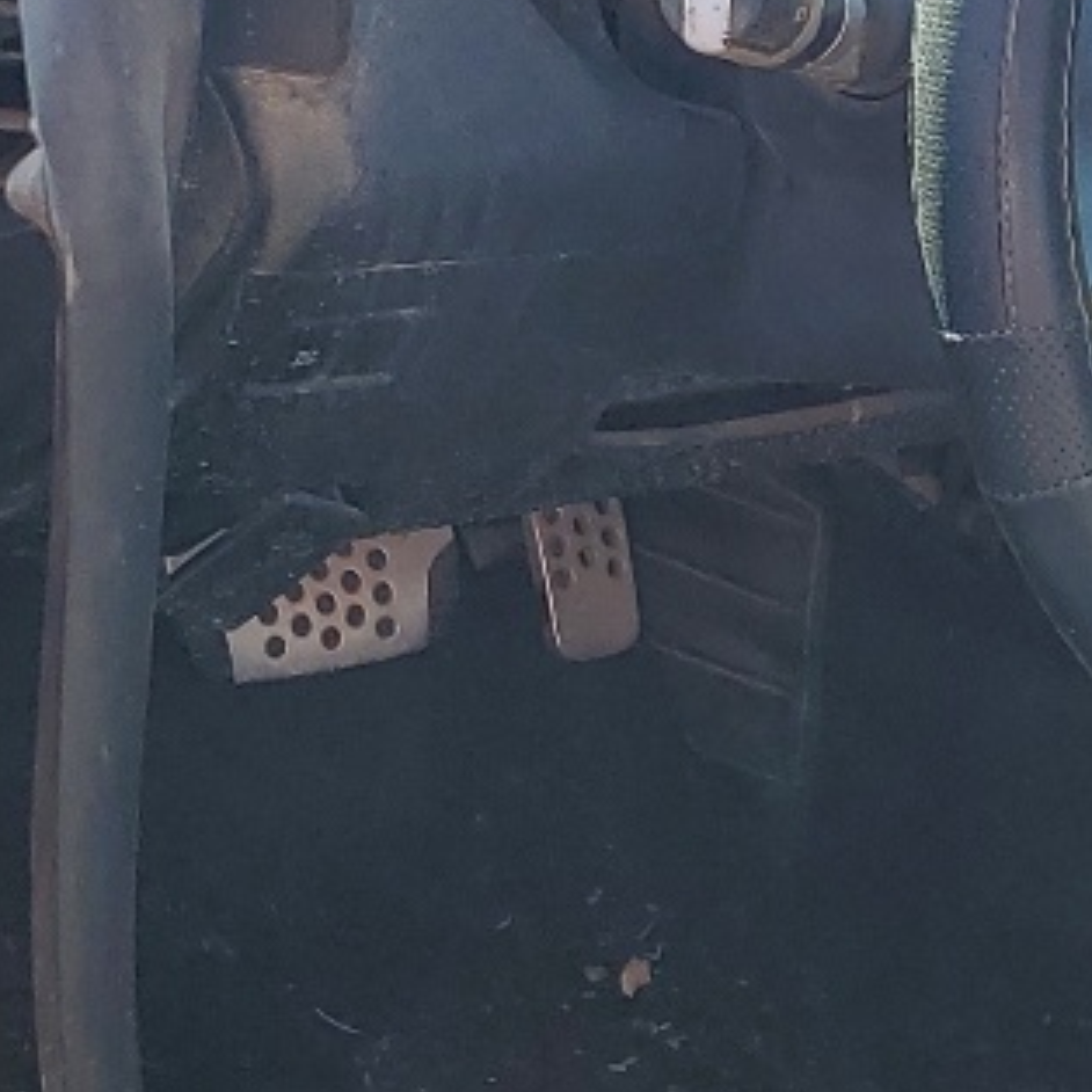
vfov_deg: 14.3
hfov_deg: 14.5
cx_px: 1290
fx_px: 4176
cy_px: 1419
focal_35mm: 117
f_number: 1.5
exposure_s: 1/500
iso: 50
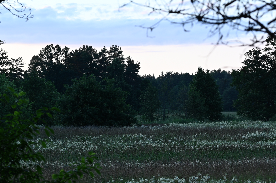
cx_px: 223
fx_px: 1180
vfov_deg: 8.9
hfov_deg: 13.3
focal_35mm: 154
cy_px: 137
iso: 125
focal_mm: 76
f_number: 4
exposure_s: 1/100
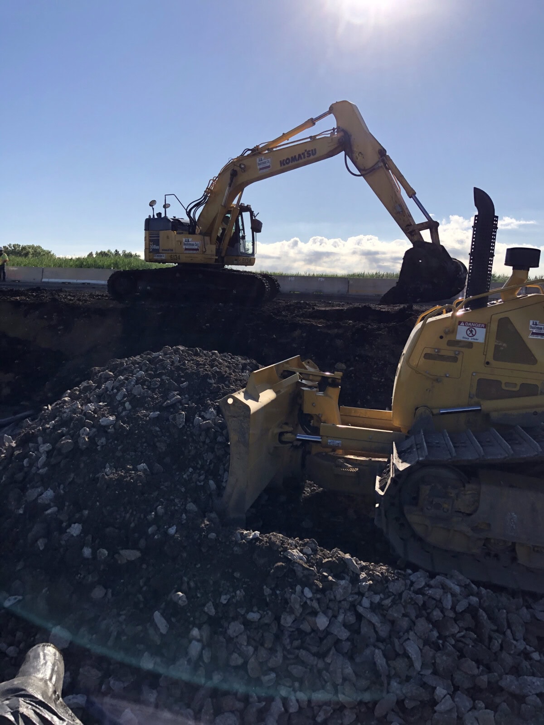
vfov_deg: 63.4
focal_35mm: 28
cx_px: 272
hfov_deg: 49.7
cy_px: 362
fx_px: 587
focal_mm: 4
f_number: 1.8
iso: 25
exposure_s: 1/3205
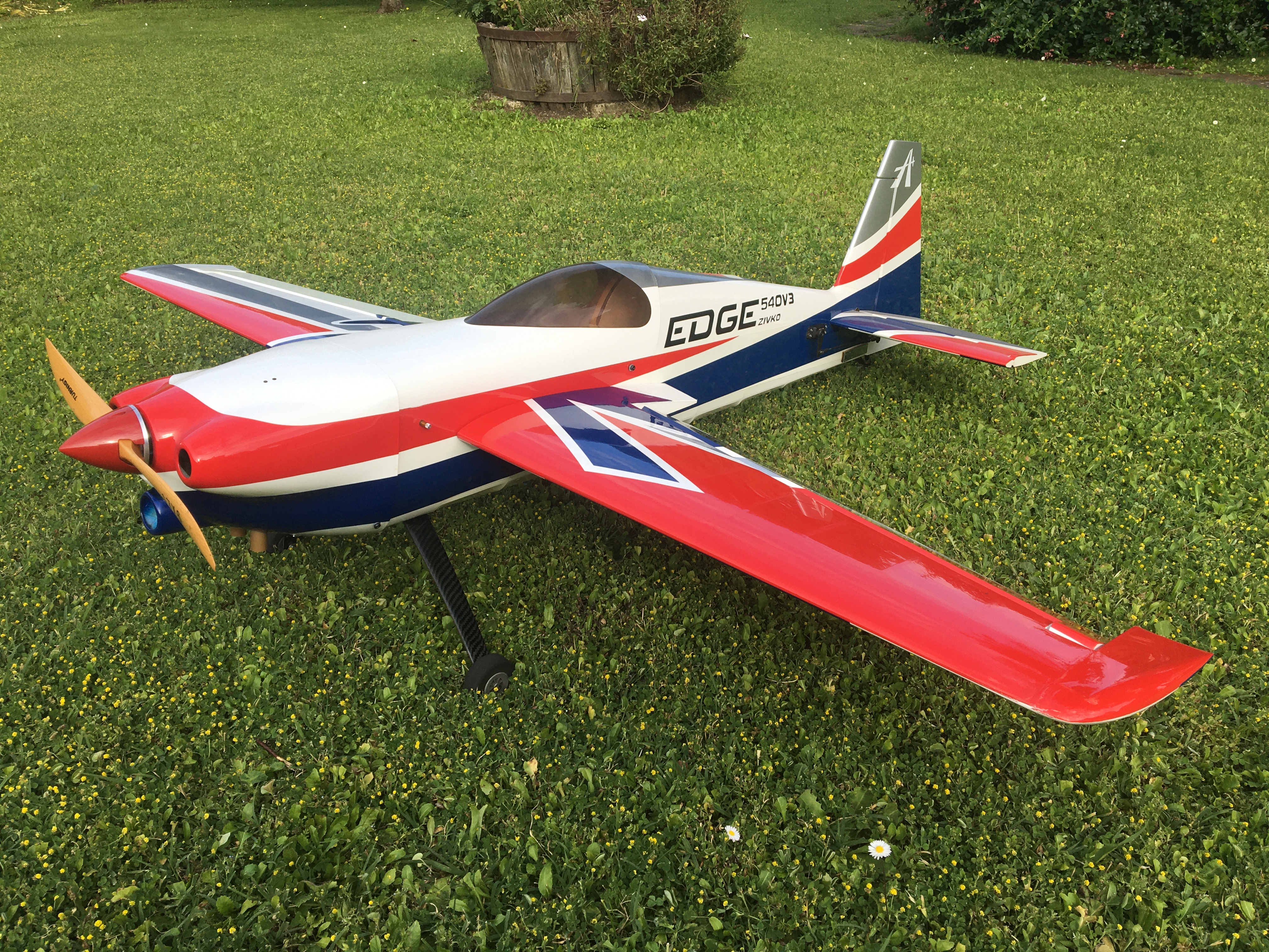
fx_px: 1063
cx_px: 634
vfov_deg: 48.2
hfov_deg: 61.7
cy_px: 476
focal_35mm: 29
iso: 25
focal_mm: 4.15
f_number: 2.2
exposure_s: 1/754
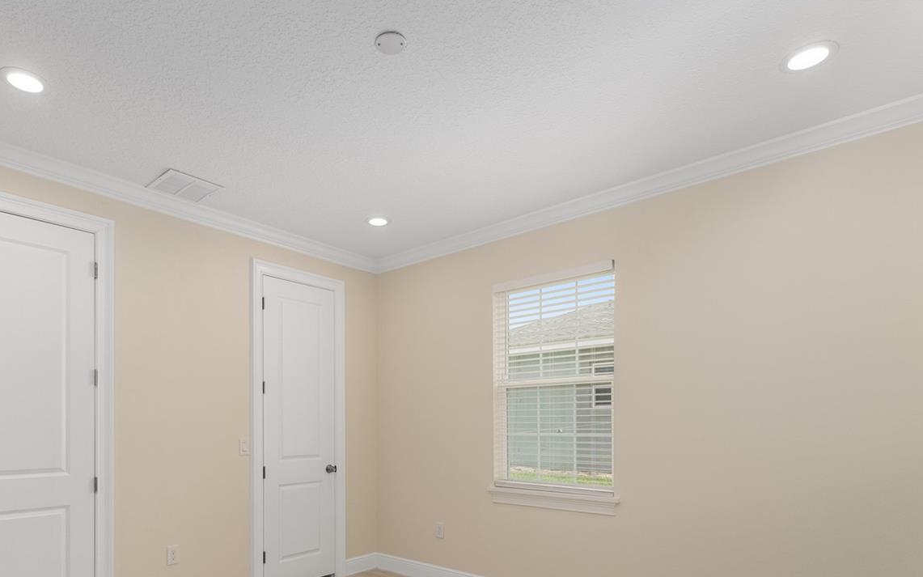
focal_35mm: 21
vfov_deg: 54.3
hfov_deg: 80.8
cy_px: 426
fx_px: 535
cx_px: 381
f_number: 8
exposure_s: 1/40
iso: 320
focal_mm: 14.9
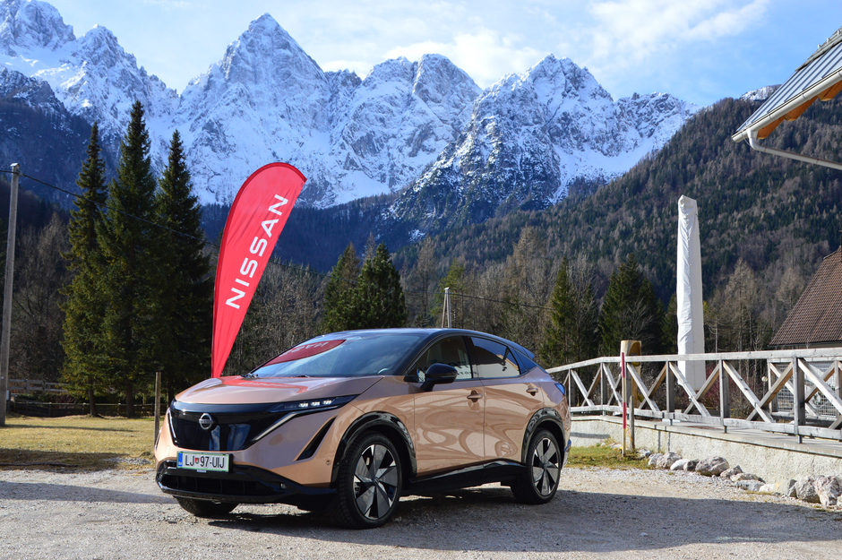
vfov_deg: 31.8
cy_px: 280
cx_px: 421
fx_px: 981
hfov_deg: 46.4
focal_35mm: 42
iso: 400
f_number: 10
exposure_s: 1/400
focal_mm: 28
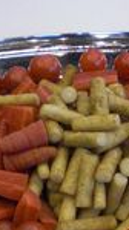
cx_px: 88
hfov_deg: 11.5
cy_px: 192
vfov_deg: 20.1
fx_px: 641
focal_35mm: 105
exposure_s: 1/125
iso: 800
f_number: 3.1
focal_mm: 6.3
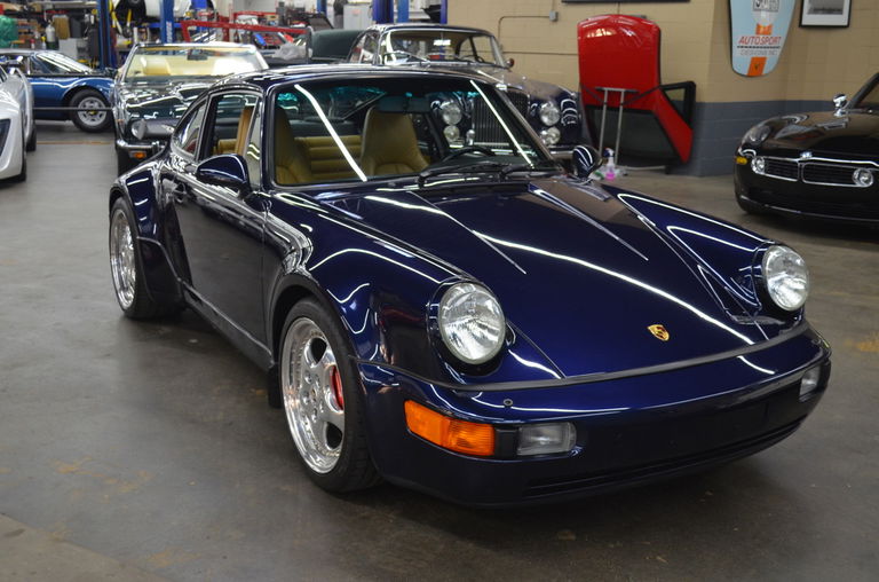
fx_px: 1023
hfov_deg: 46.5
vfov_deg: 31.7
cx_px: 440
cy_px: 291
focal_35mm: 42
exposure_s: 1/60
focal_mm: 28
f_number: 4.5
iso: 560
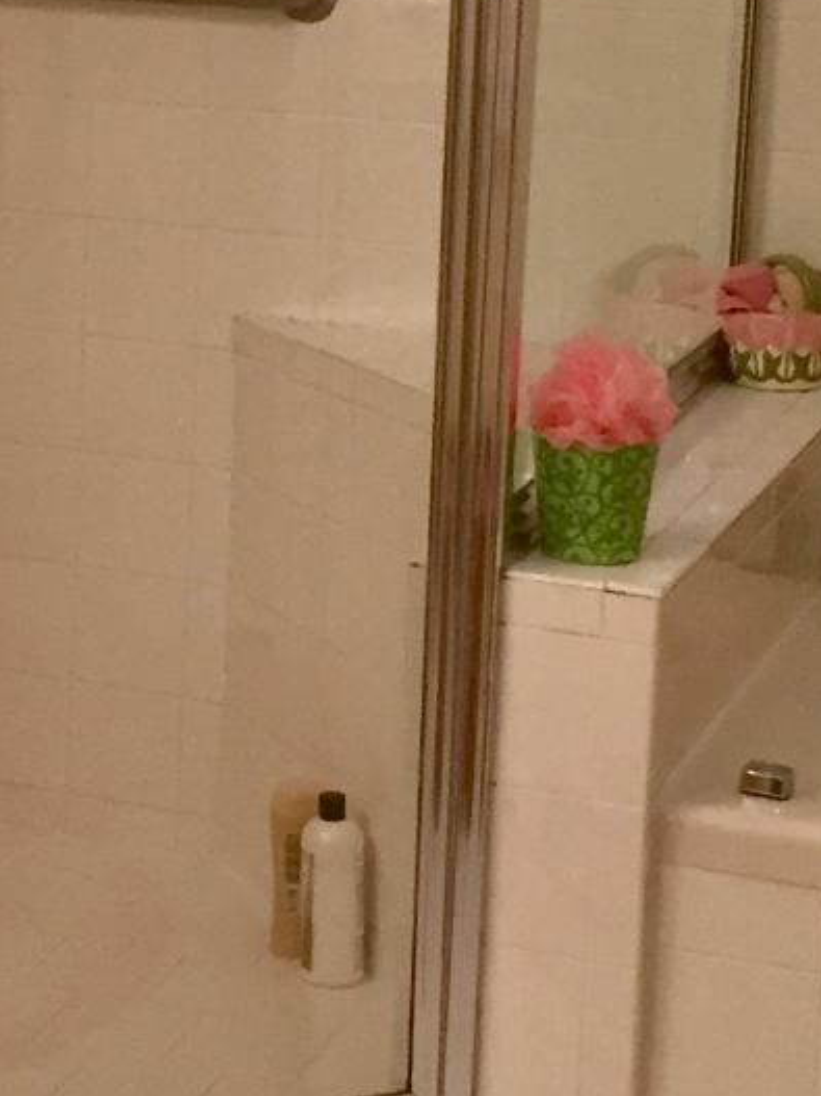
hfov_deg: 12.9
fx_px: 3480
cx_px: -289
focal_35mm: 110
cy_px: 218
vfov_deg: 17.7
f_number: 2.2
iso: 80
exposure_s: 1/30
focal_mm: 4.15
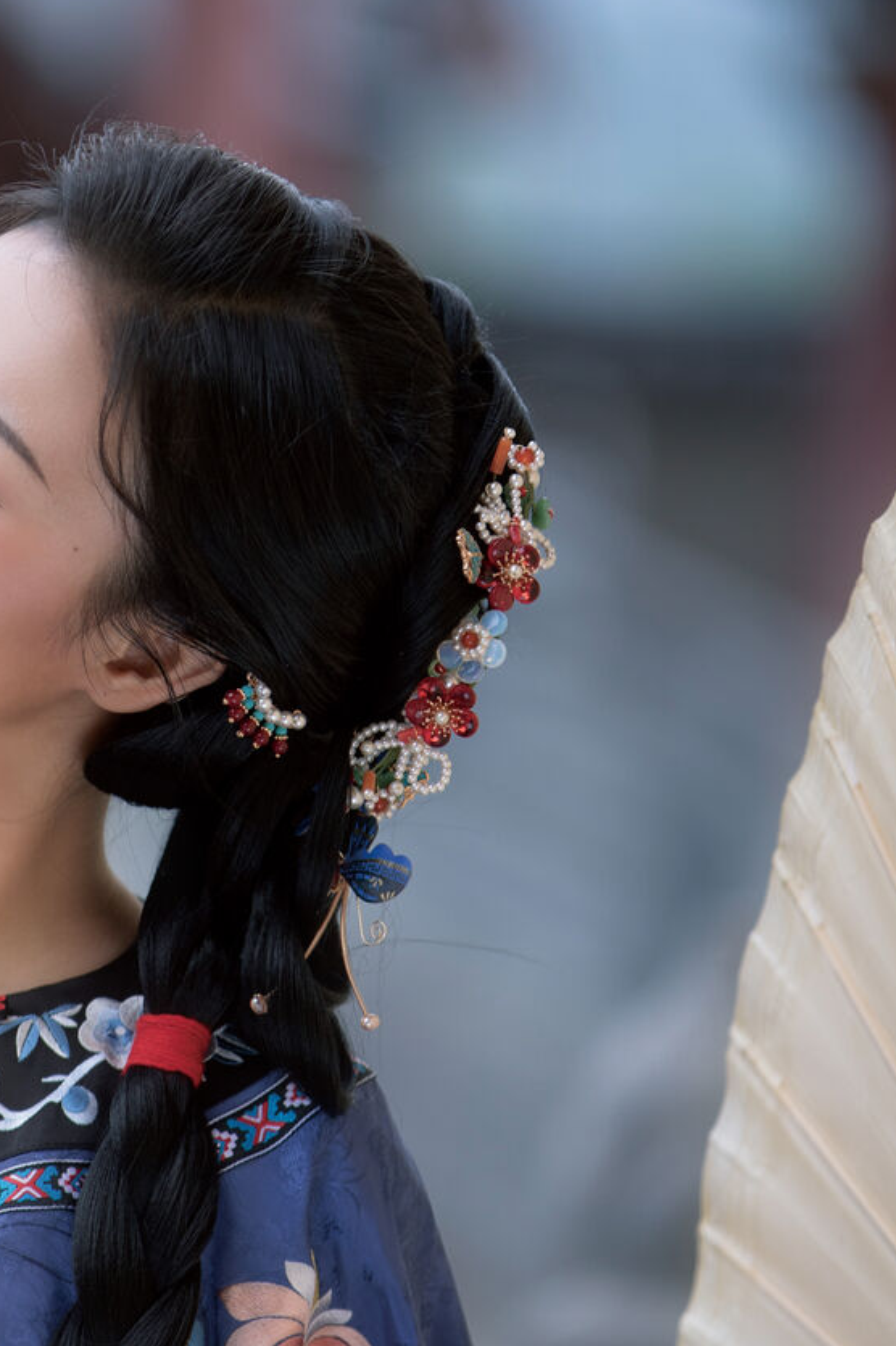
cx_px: 237
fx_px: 14422
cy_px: 567
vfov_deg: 5.3
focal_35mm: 386
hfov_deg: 3.6
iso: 160
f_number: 2.8
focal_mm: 180
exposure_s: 1/400
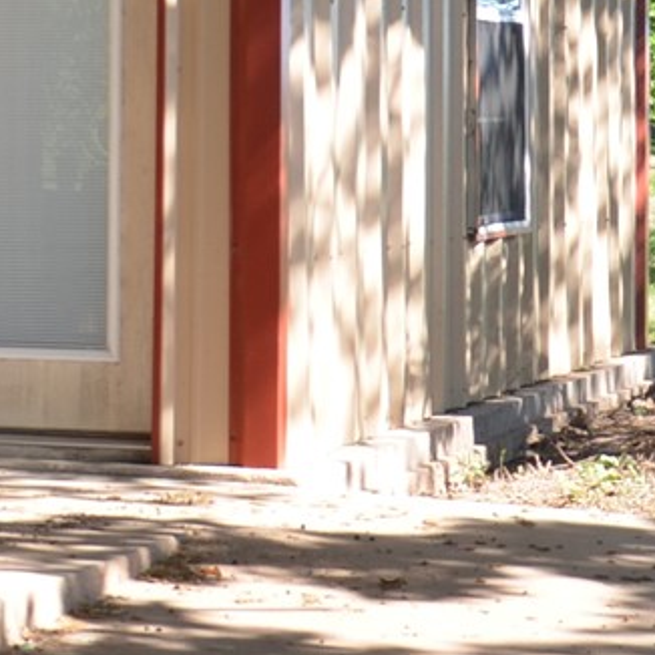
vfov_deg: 9.7
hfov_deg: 9.6
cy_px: -17
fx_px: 3829
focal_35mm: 179
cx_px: -166
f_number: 4
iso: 140
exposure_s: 1/250
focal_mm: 21
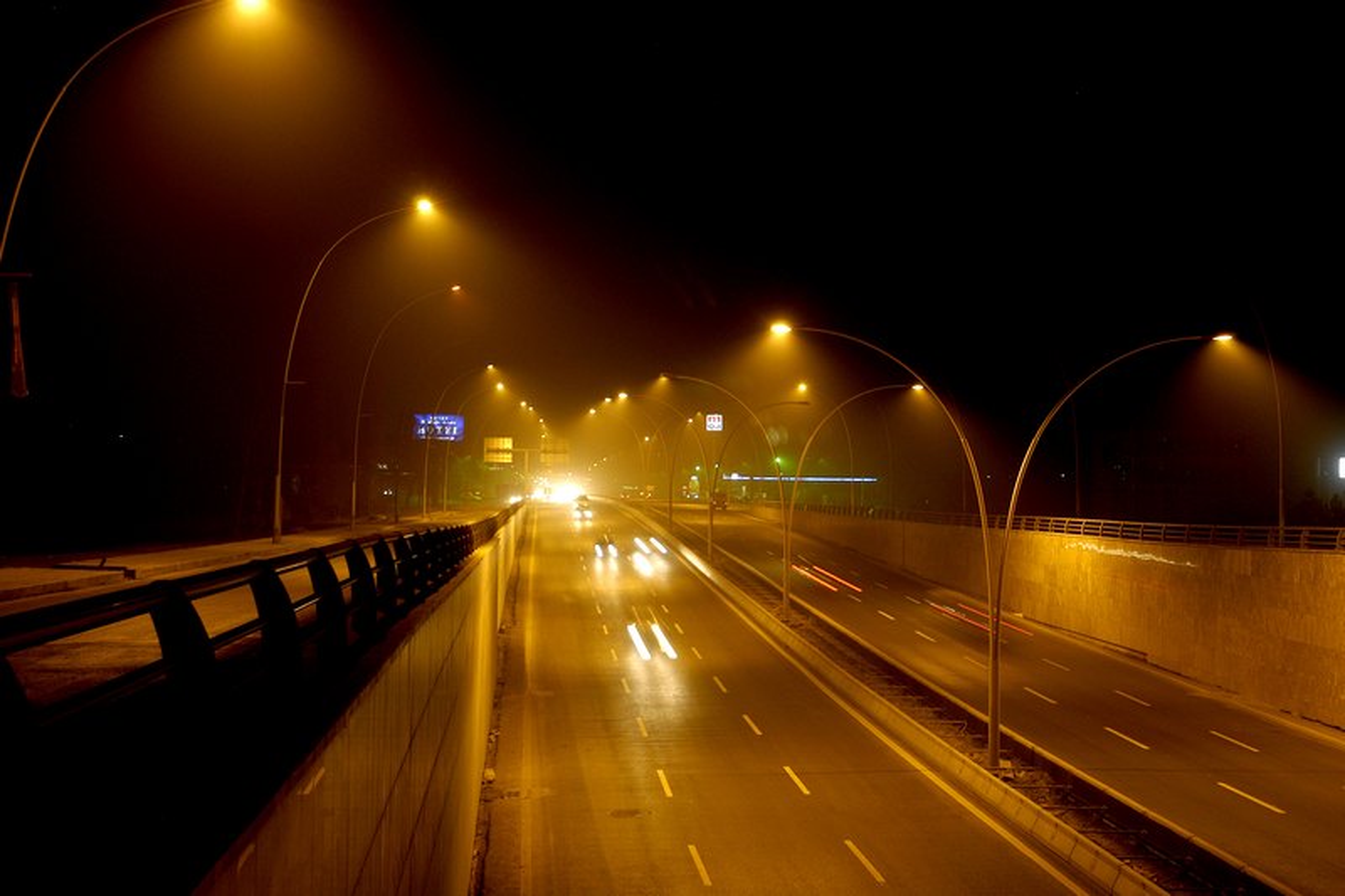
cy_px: 448
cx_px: 672
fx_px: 1961
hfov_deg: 37.9
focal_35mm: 52
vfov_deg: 25.7
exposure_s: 1/2
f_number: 6.3
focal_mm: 35
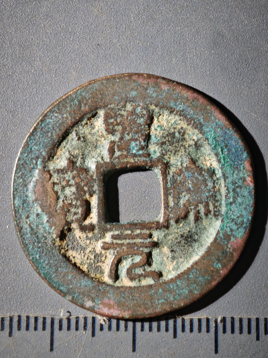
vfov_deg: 22.3
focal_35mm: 88
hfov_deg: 16.8
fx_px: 908
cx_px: 134
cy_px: 179
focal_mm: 9
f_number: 2
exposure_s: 1/120
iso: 250
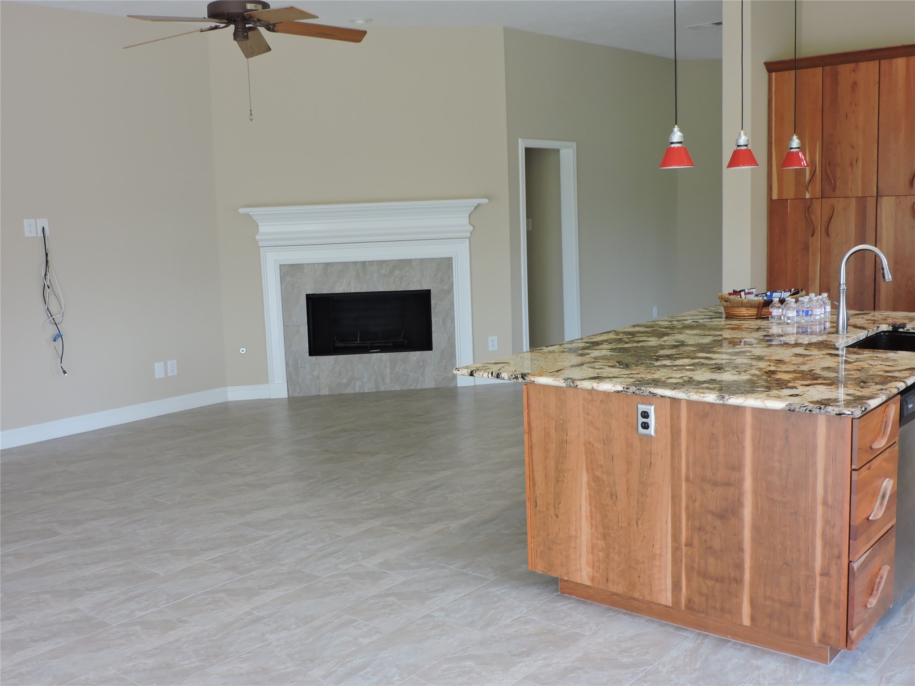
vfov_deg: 40.7
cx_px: 458
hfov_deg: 52.6
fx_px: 925
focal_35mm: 35
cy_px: 343
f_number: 3.3
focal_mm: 6.2
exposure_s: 1/50
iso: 140
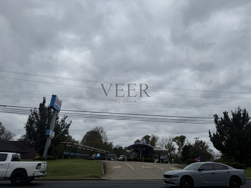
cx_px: 126
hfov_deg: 71.6
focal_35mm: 24
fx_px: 174
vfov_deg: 56.8
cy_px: 94
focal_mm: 6.76
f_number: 1.78
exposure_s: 1/3802
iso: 80
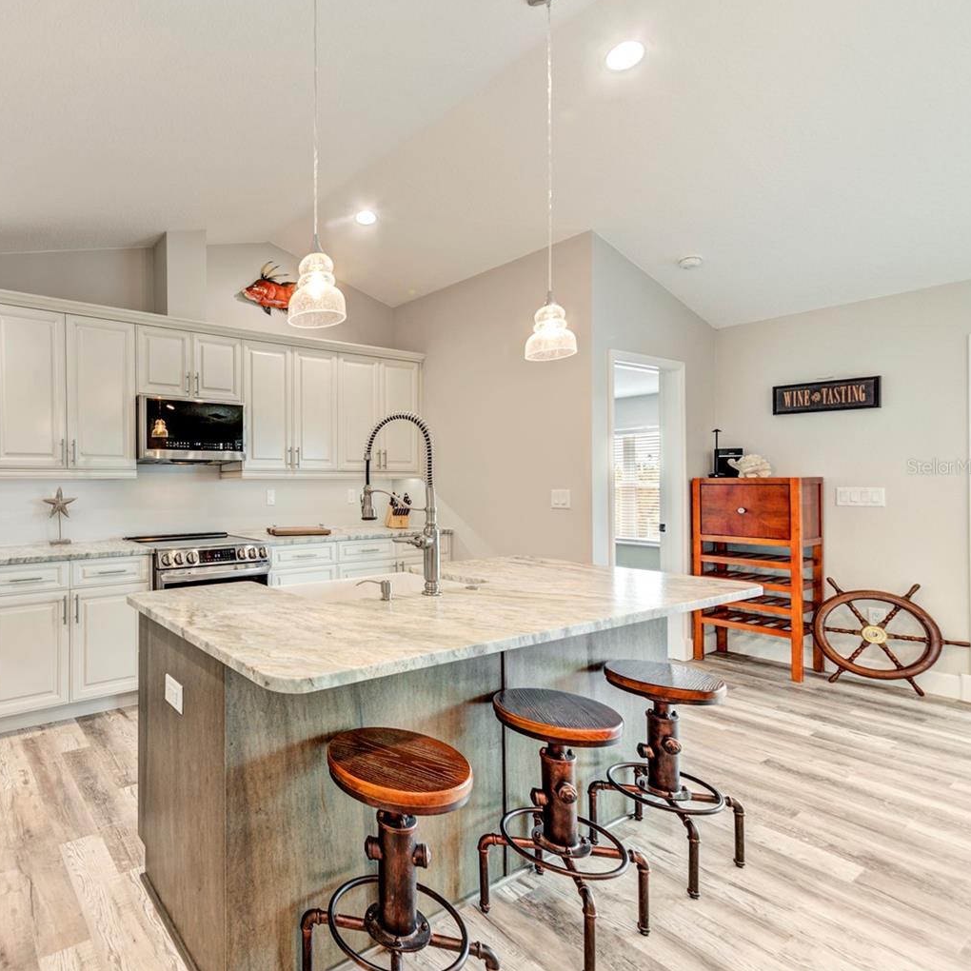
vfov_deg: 87.4
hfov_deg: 80.0
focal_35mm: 16
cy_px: 466
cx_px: 230
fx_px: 508
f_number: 8
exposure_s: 1/10
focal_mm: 12
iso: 400
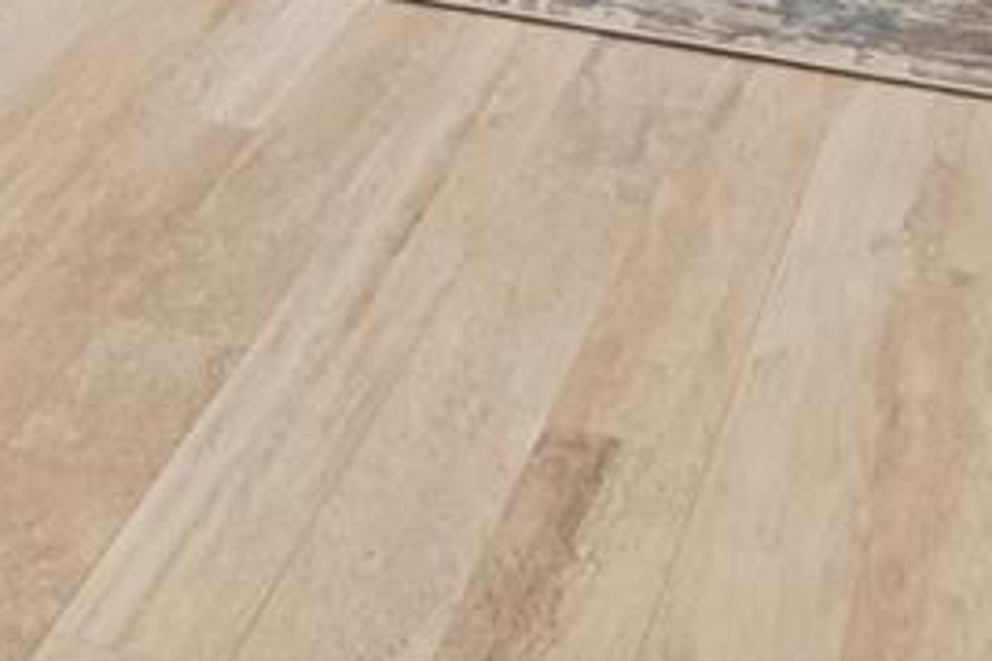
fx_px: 2452
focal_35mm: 89
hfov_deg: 22.1
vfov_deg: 11.5
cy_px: -1105
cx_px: 22
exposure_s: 1/13
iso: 100
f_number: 7.1
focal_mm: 10
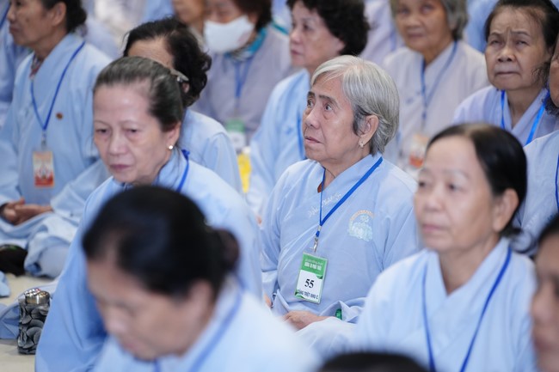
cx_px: 280
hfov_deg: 13.7
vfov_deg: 9.1
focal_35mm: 150
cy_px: 186
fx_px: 2328
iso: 2500
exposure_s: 1/200
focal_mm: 150
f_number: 2.8
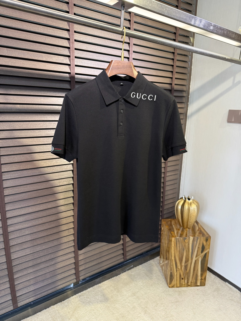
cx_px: 120
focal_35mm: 24
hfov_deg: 56.8
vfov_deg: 71.6
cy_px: 160
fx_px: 223
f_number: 1.78
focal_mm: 6.76
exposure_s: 1/121
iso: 200
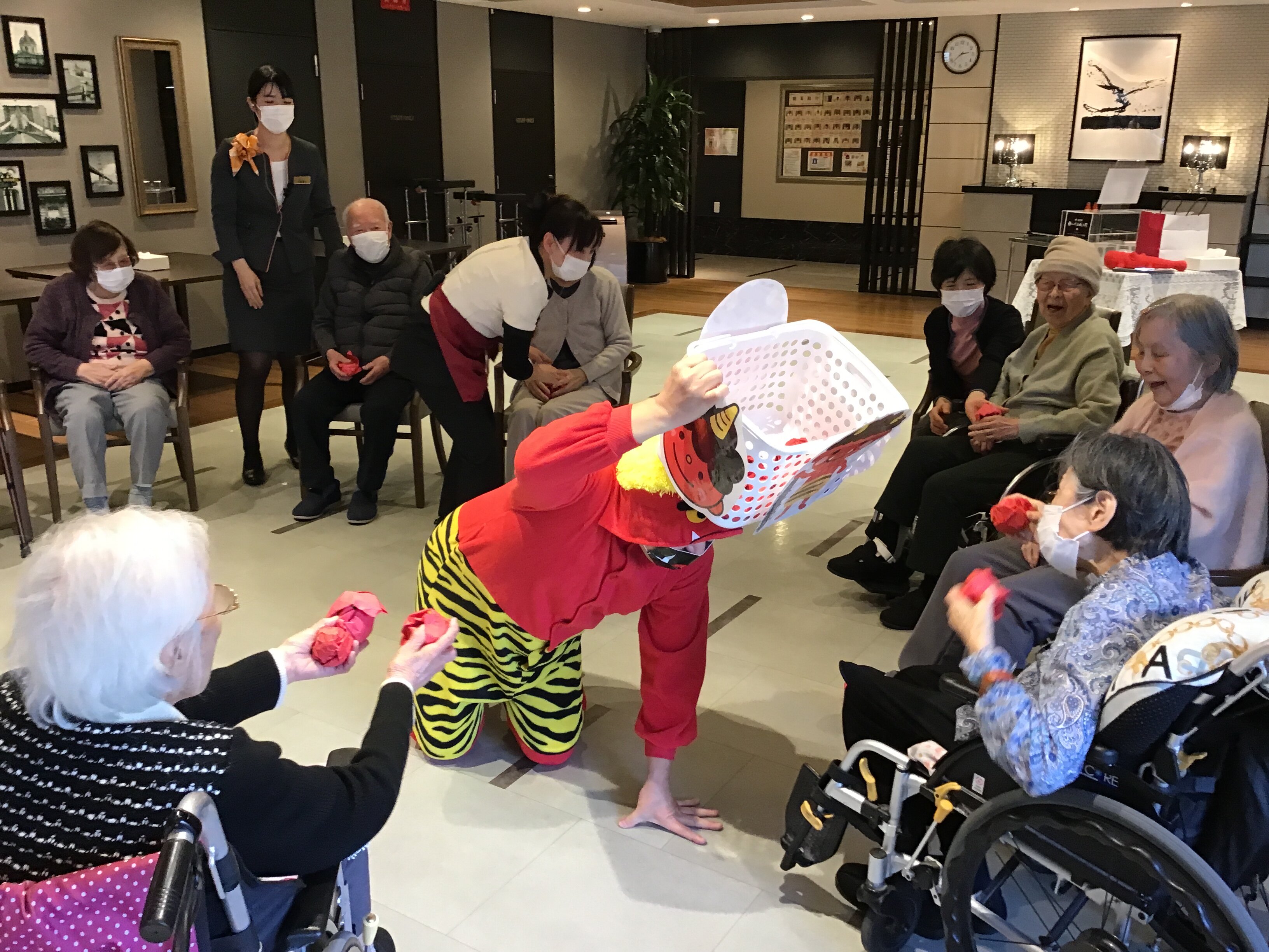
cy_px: 476
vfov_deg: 45.4
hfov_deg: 58.4
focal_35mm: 31
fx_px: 1136
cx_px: 634
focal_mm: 3.3
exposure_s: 1/30
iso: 100
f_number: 2.4
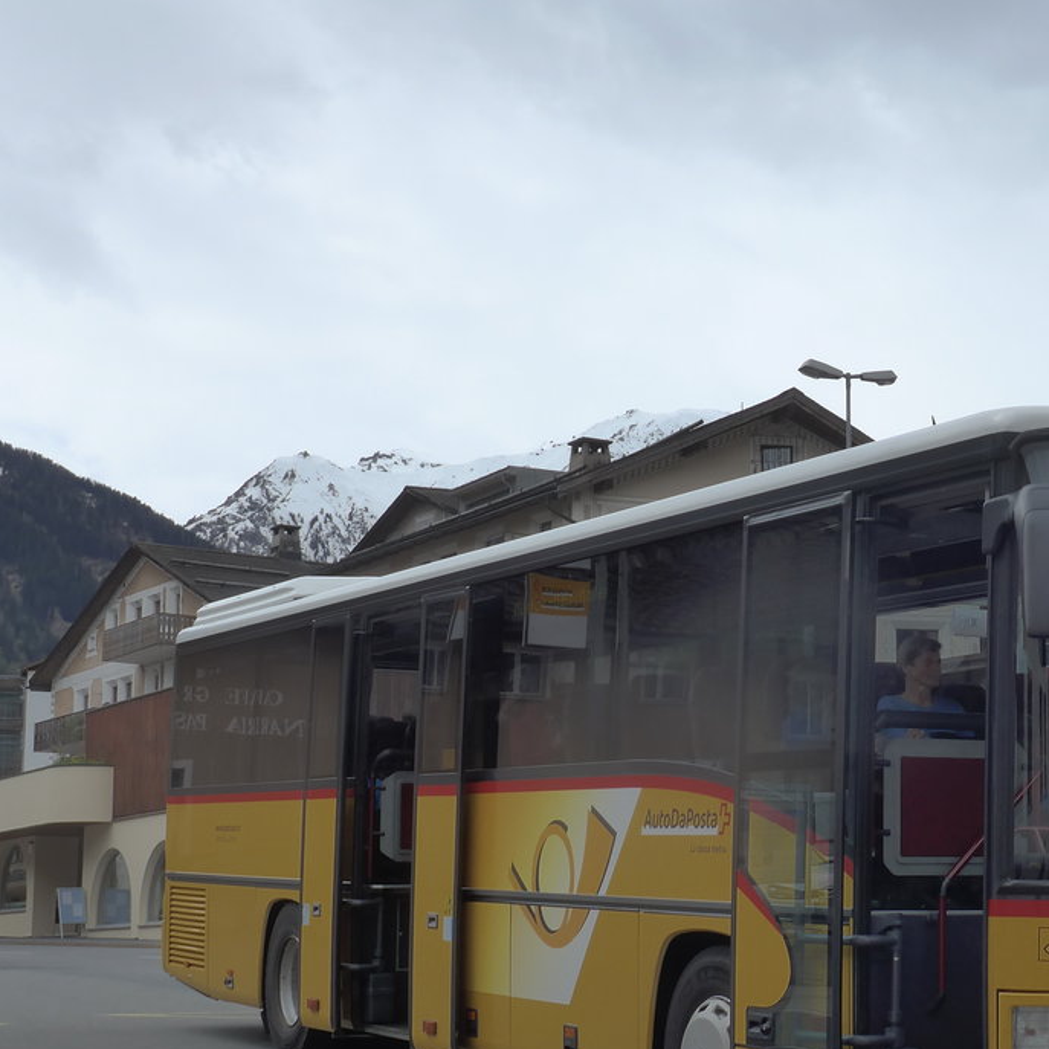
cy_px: 658
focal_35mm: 71
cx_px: 890
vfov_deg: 24.3
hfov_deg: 23.8
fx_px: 2434
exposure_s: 1/800
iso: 160
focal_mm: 9.5
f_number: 5.6
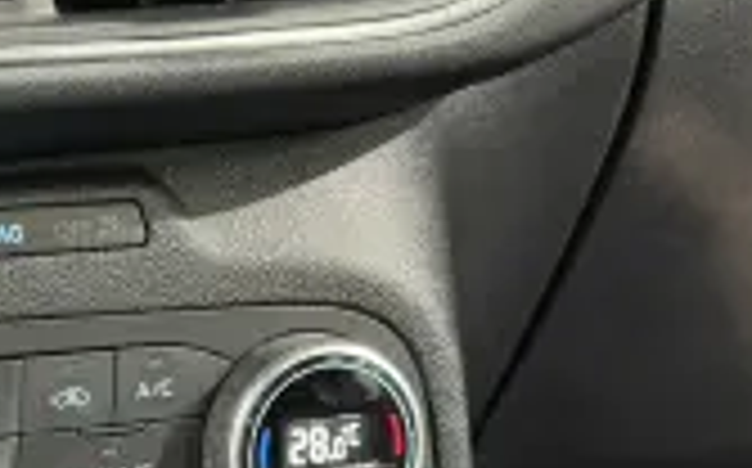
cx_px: -54
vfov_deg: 11.7
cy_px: 486
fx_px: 2252
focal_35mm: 110
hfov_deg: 18.3
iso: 640
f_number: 1.78
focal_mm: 6.76
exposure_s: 1/25
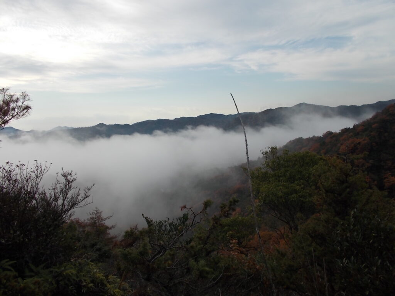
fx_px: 297
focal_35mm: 26
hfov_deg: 67.3
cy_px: 148
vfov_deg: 53.1
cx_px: 198
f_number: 8
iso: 80
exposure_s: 1/200
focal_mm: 4.6
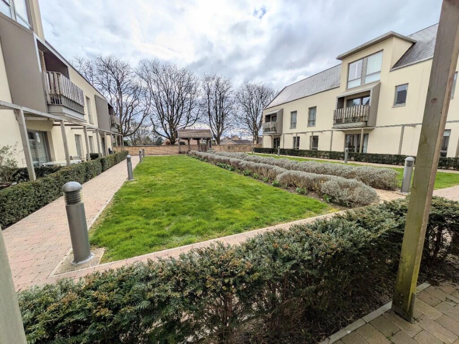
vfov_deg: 85.7
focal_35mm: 14
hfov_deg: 102.0
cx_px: 230
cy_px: 172
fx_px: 186
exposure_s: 1/4184
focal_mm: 1.83
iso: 31
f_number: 2.2
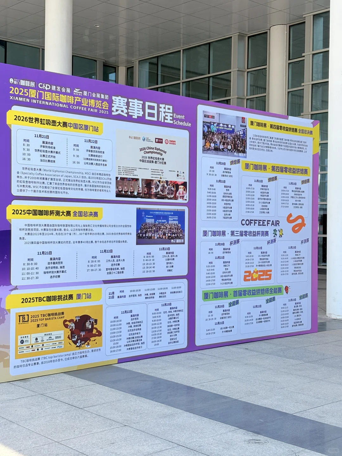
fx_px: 685
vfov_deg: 36.8
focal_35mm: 52
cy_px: 228
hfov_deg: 28.0
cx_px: 171
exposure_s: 1/907
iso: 40
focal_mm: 5.96
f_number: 1.6
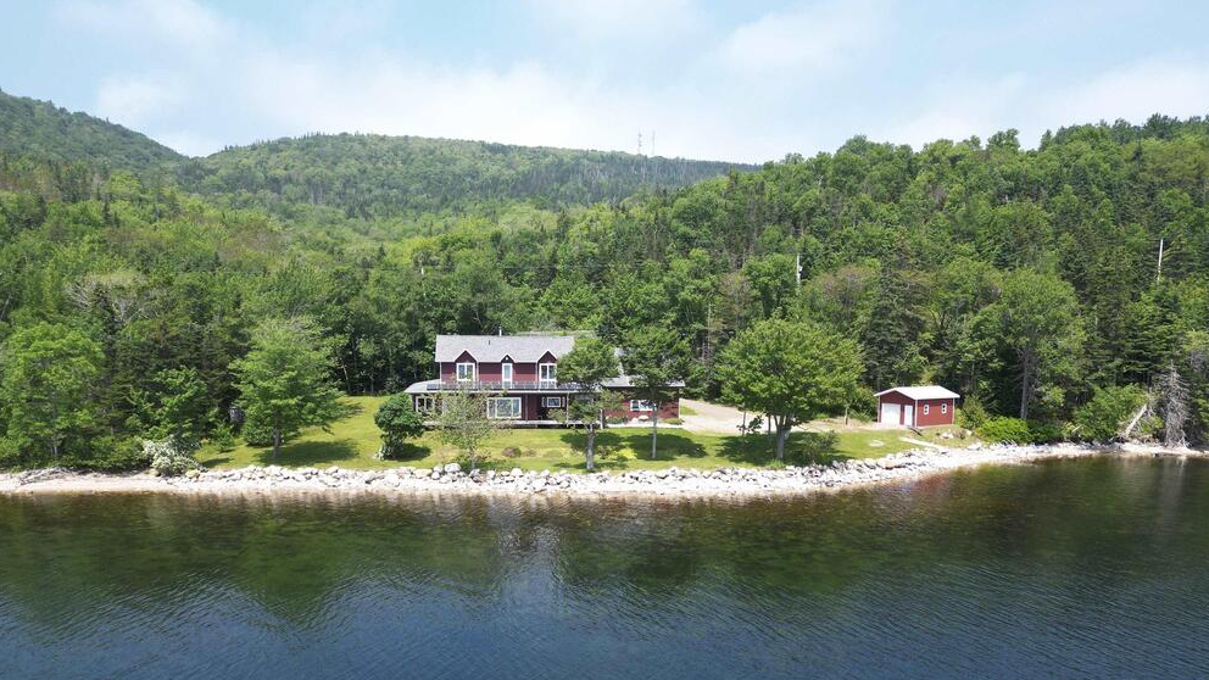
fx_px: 866
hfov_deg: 69.9
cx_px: 598
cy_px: 418
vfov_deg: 42.6
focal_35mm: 27
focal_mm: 6.72
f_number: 1.7
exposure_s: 1/1000
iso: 100
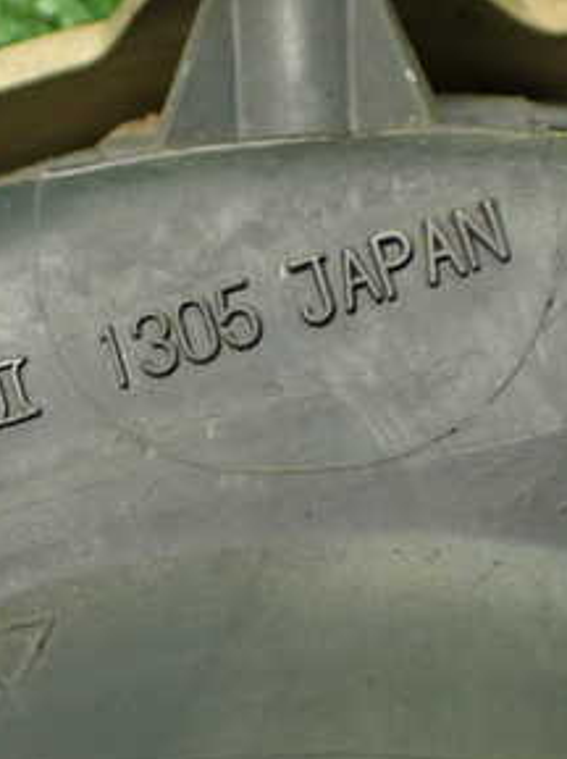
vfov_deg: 24.7
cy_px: 399
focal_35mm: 79
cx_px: 168
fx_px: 1729
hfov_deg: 18.5
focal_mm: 6.83
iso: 800
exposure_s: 1/100
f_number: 2.7
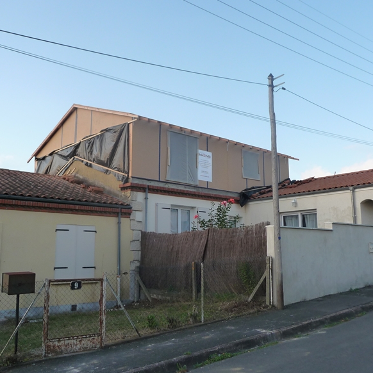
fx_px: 414
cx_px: 188
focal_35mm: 34
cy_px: 185
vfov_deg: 48.5
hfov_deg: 48.4
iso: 160
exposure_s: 1/320
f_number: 3.3
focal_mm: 4.7
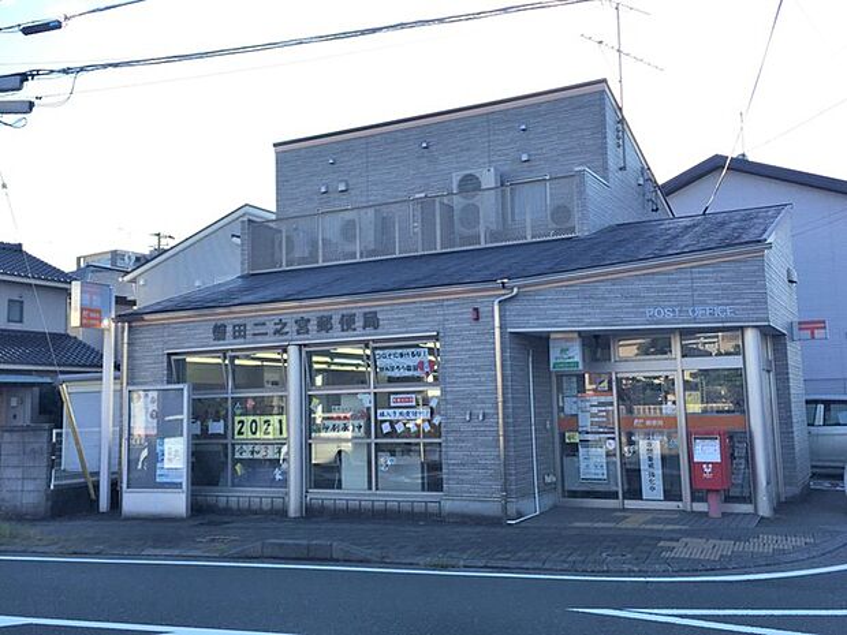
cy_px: 318
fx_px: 710
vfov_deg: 48.2
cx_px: 424
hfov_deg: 61.7
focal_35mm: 29
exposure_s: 1/638
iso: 32
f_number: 2.2
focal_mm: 4.15
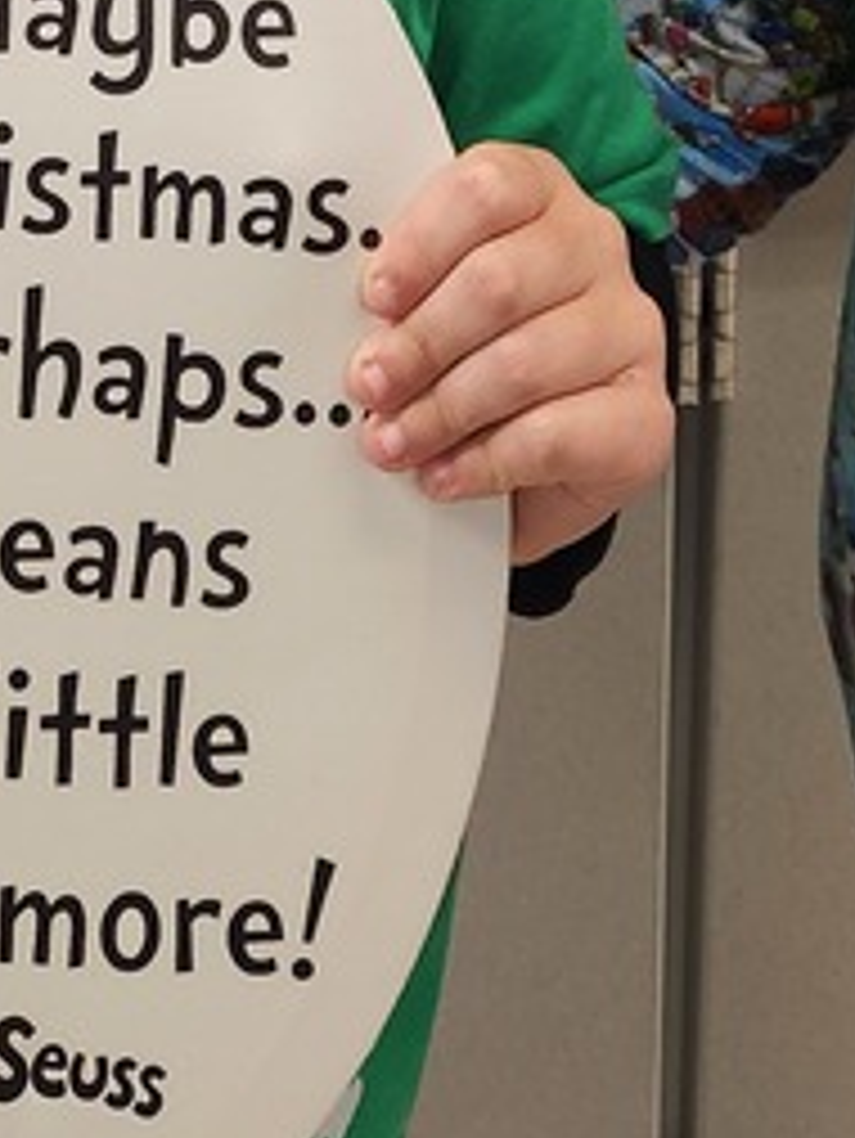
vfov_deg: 17.5
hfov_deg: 15.7
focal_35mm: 93
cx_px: 94
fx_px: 3060
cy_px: -859
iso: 320
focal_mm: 5.4
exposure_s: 1/120
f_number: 1.8
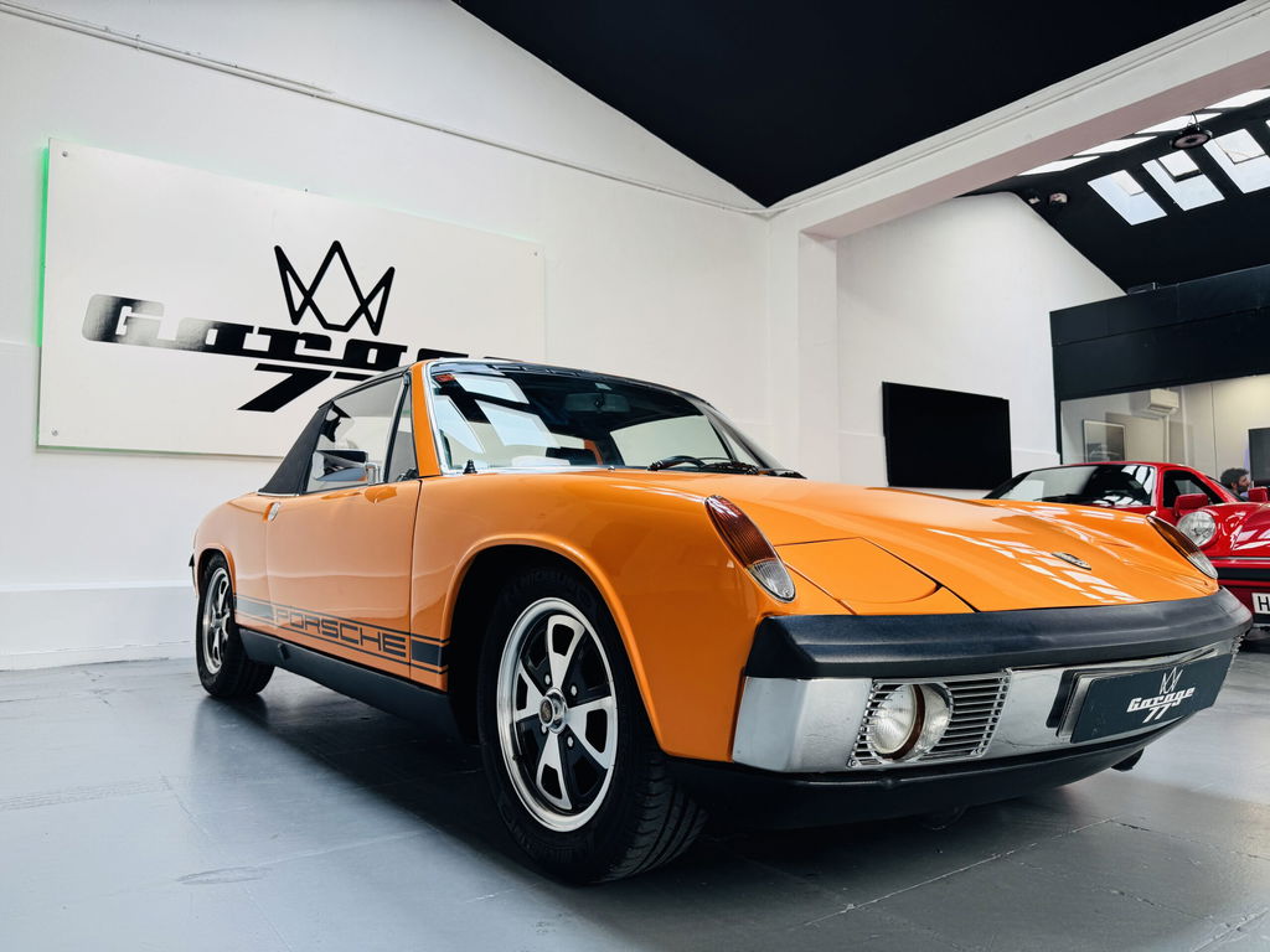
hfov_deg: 71.6
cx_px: 635
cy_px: 476
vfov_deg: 56.8
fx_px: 881
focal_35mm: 24
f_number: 1.78
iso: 64
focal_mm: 6.76
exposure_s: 1/121
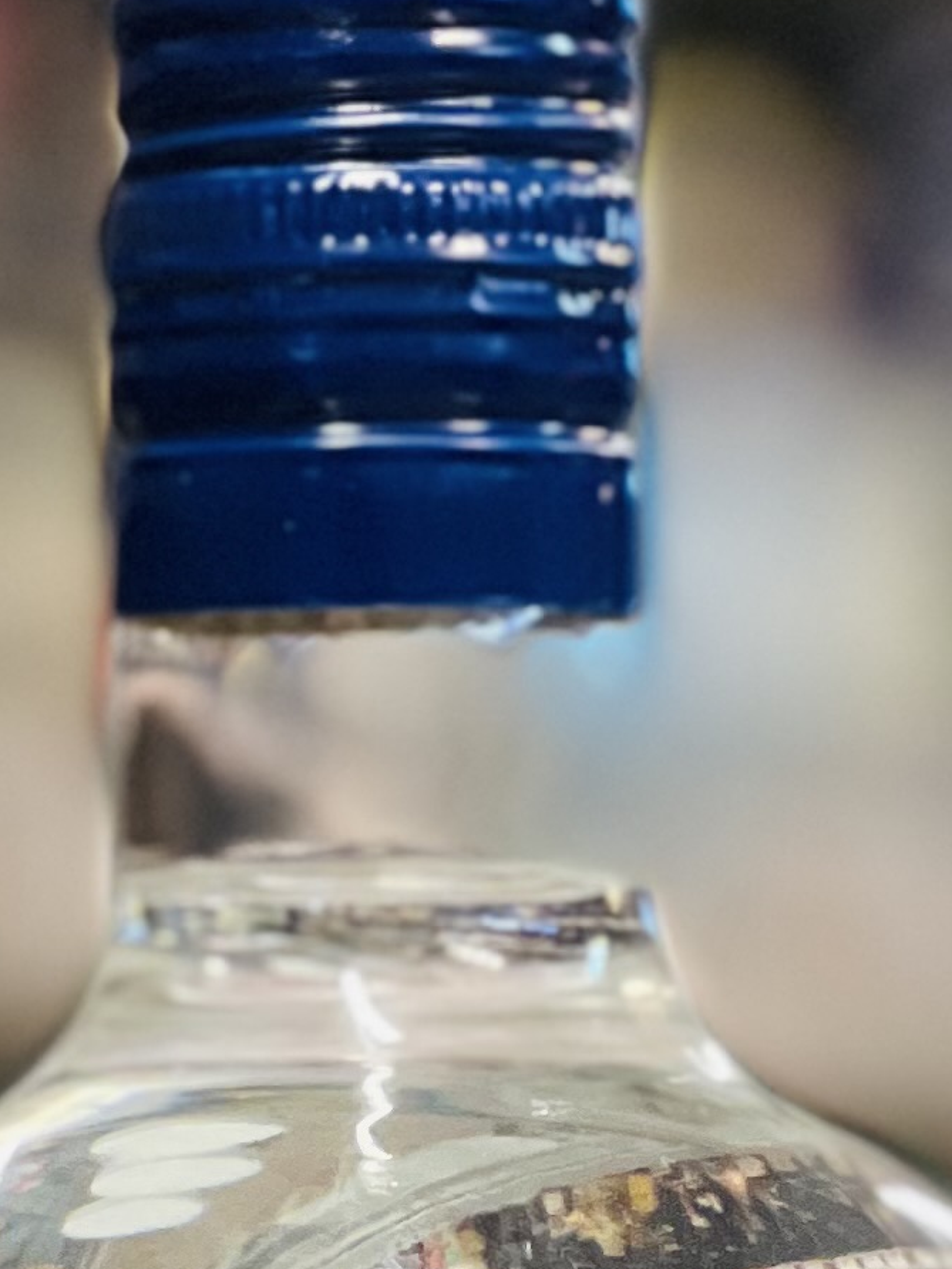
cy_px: 2292
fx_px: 12761
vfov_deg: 5.6
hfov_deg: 4.3
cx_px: 464
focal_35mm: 348
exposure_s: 1/40
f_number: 2.8
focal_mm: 9
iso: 160
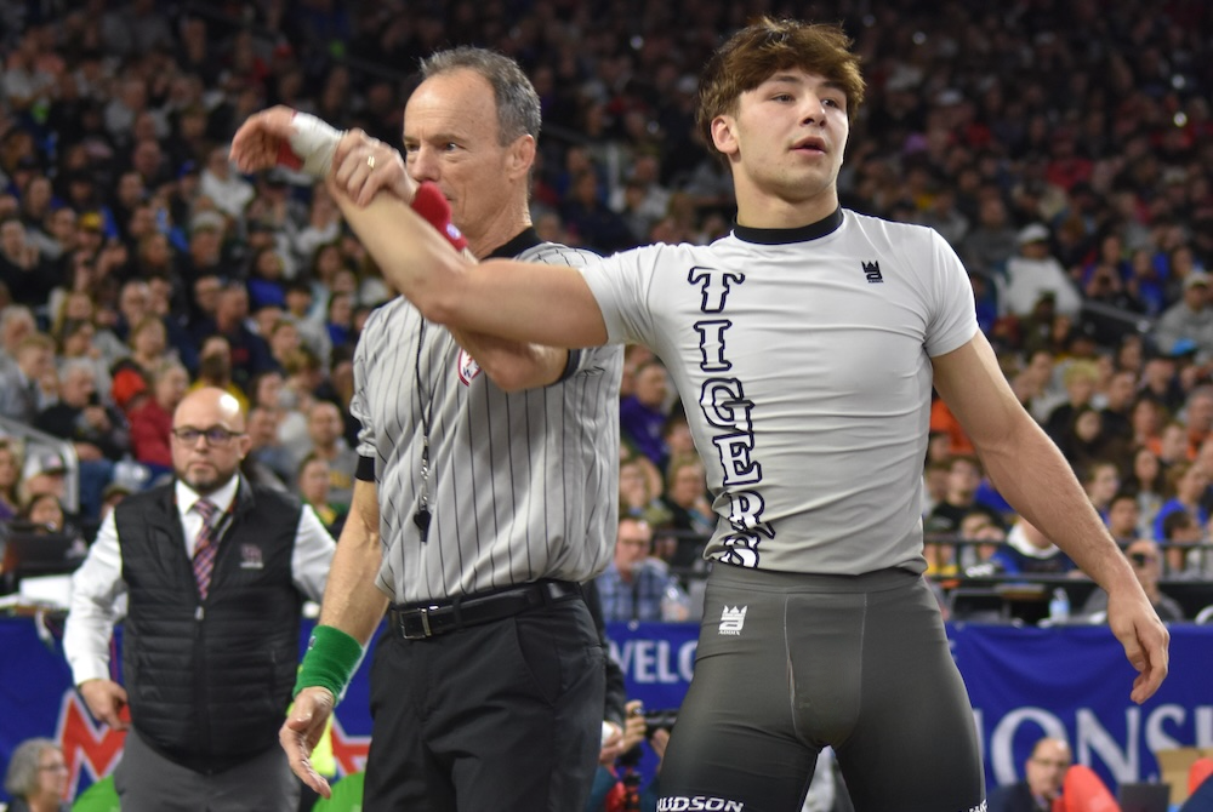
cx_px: 606
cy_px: 406
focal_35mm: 117
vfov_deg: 11.8
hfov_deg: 17.5
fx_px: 3948
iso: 800
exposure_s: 1/250
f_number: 4
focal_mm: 78
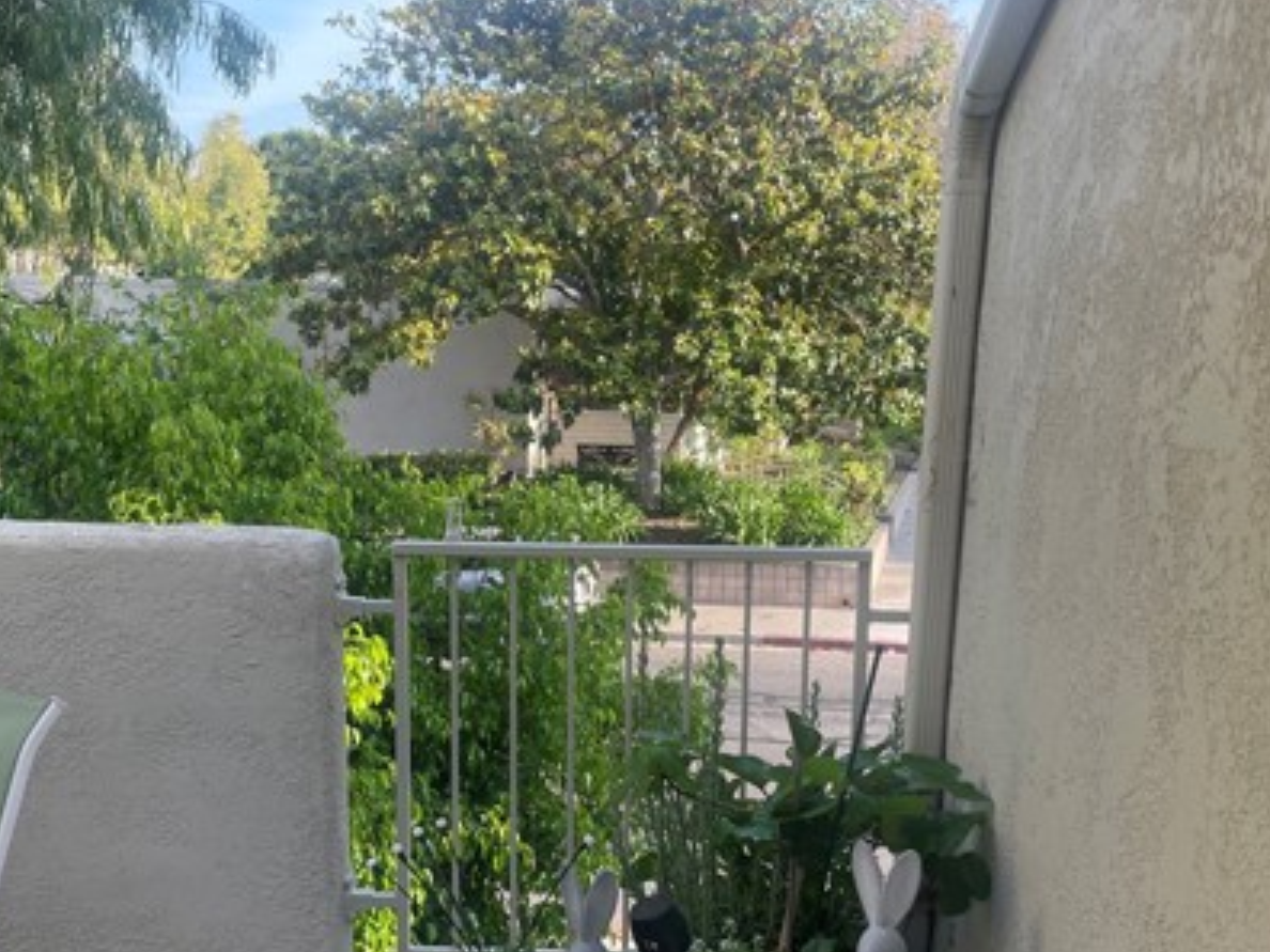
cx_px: 632
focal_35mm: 42
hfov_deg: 44.8
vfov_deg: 34.0
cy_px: 644
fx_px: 1541
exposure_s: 1/306
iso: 32
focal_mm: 4.2
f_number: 1.6
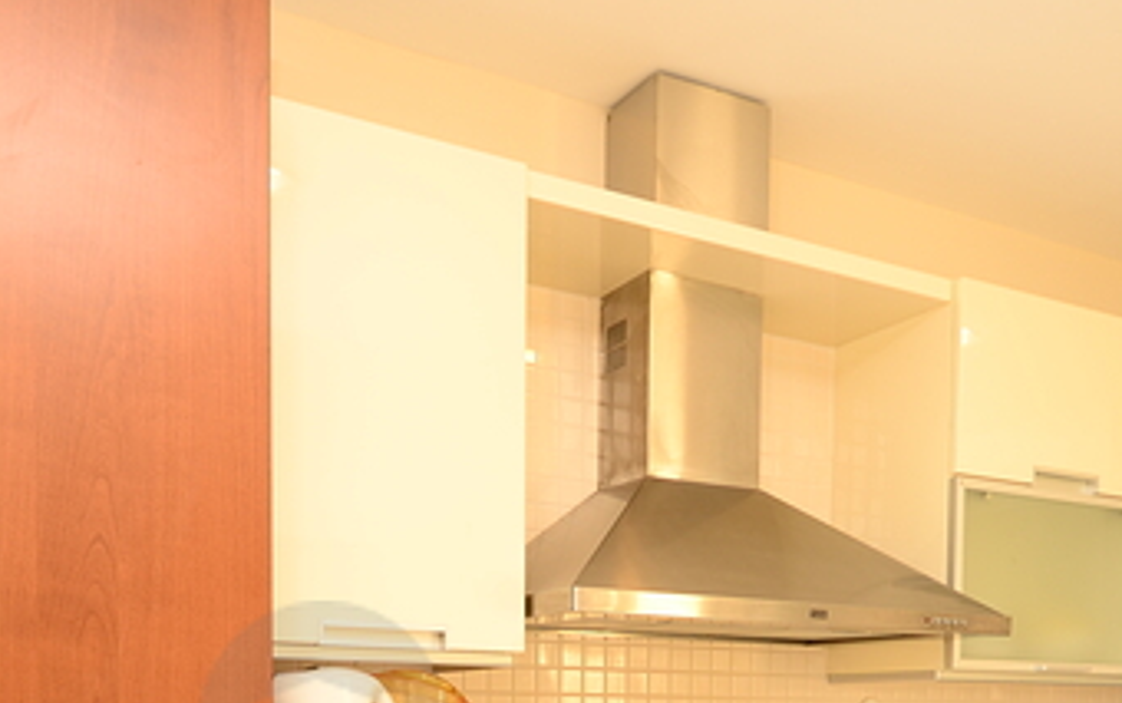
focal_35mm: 39
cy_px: 759
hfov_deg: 50.3
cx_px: 599
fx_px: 1193
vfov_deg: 29.8
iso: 200
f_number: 5
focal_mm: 12
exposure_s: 1/60
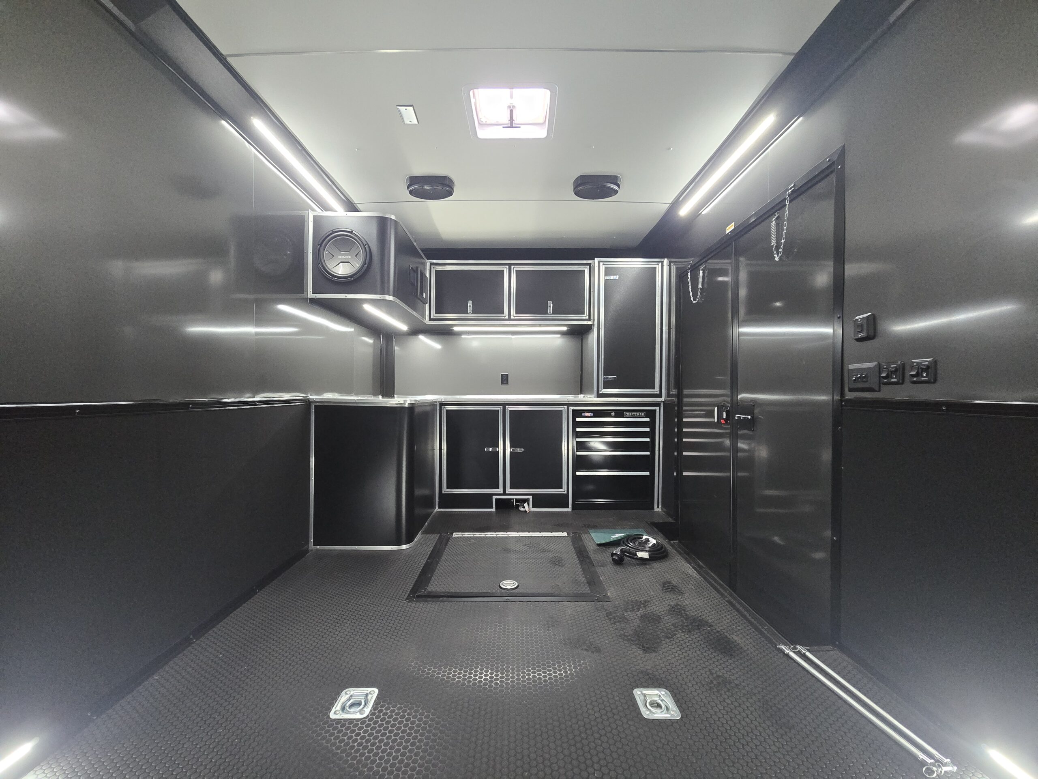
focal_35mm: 13
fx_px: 390
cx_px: 519
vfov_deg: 89.9
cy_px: 390
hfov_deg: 106.2
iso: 640
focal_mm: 2.2
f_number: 2.2
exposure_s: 1/60
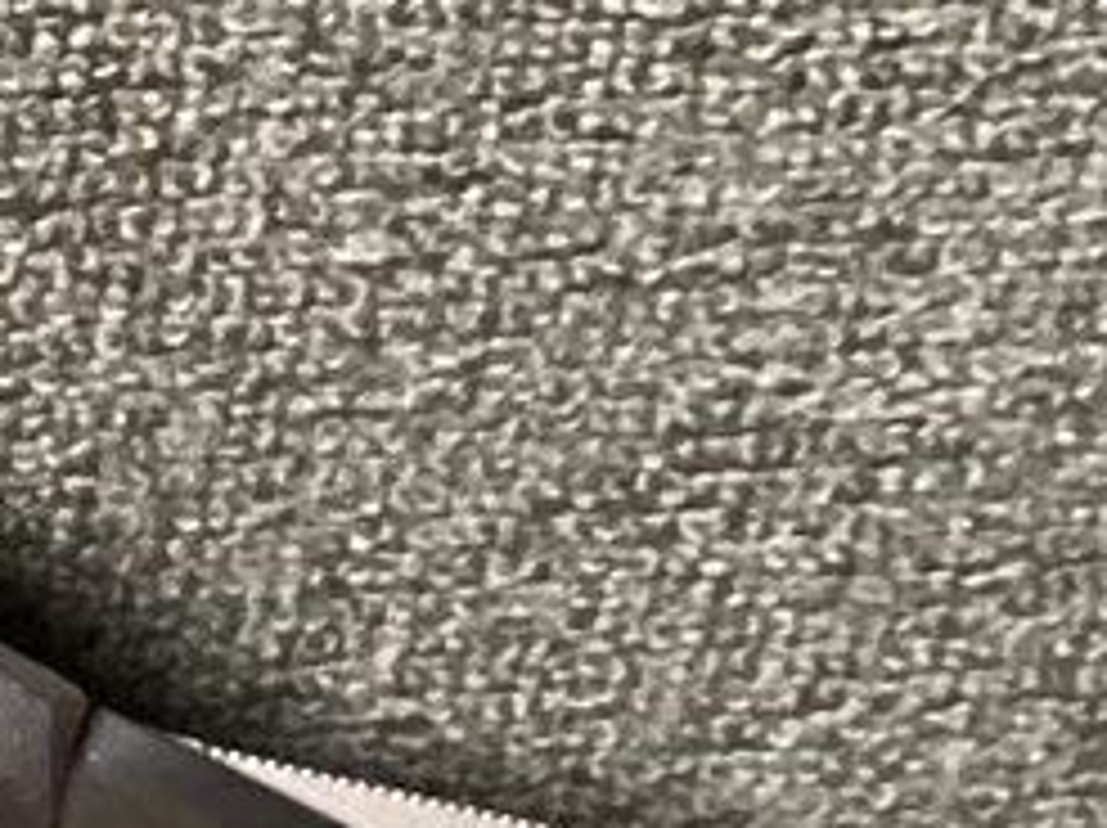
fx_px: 6102
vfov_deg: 7.7
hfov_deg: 9.0
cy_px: 1015
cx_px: -1811
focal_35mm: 191
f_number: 2.4
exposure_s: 1/40
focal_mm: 3.3
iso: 250
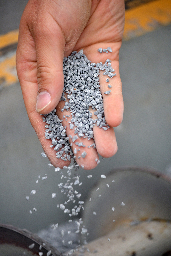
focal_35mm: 230
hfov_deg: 6.0
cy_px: 128
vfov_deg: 9.0
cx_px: 86
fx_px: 1639
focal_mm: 230
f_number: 5.6
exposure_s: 1/1000
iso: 640
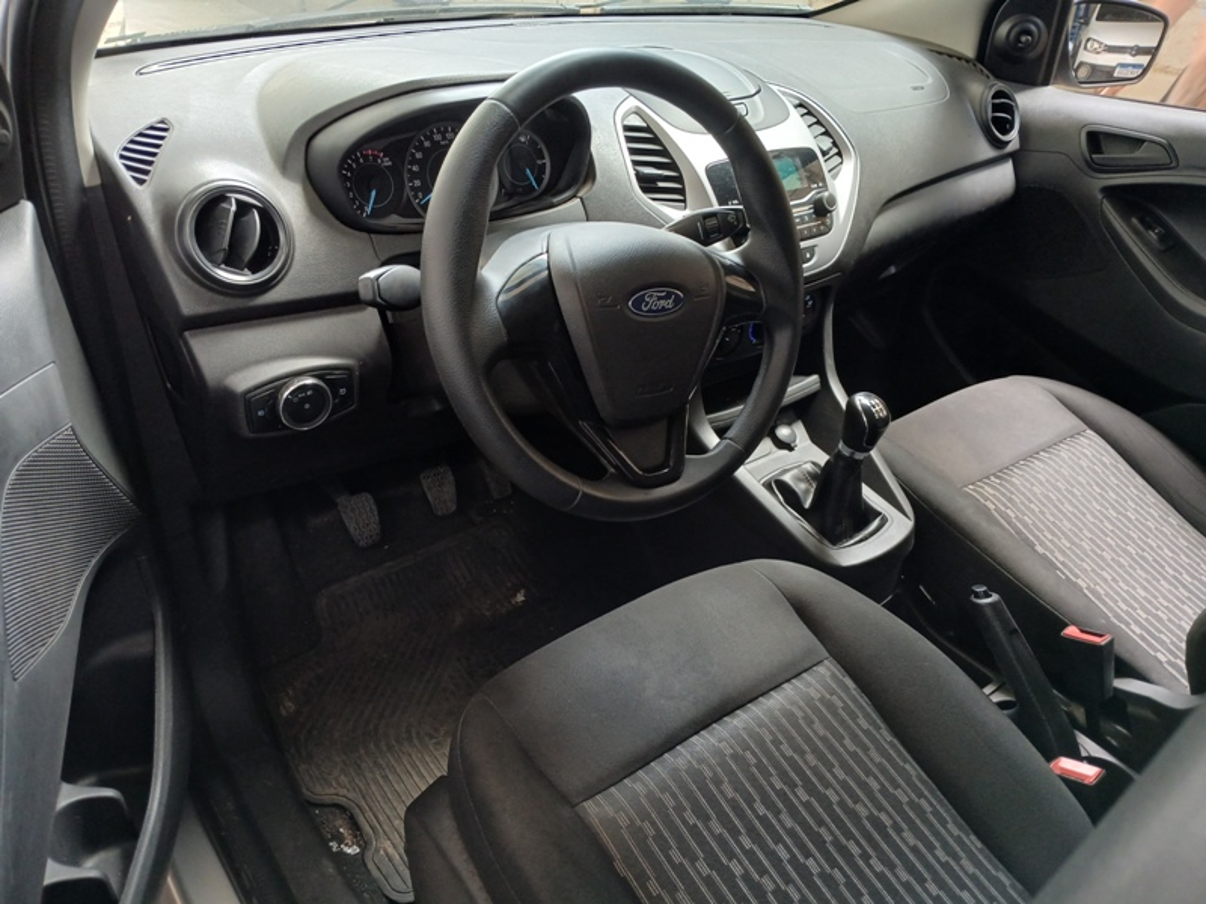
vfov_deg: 53.1
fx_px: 906
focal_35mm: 26
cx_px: 603
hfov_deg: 67.3
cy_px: 452
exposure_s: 1/40
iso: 200
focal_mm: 3.98
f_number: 1.8
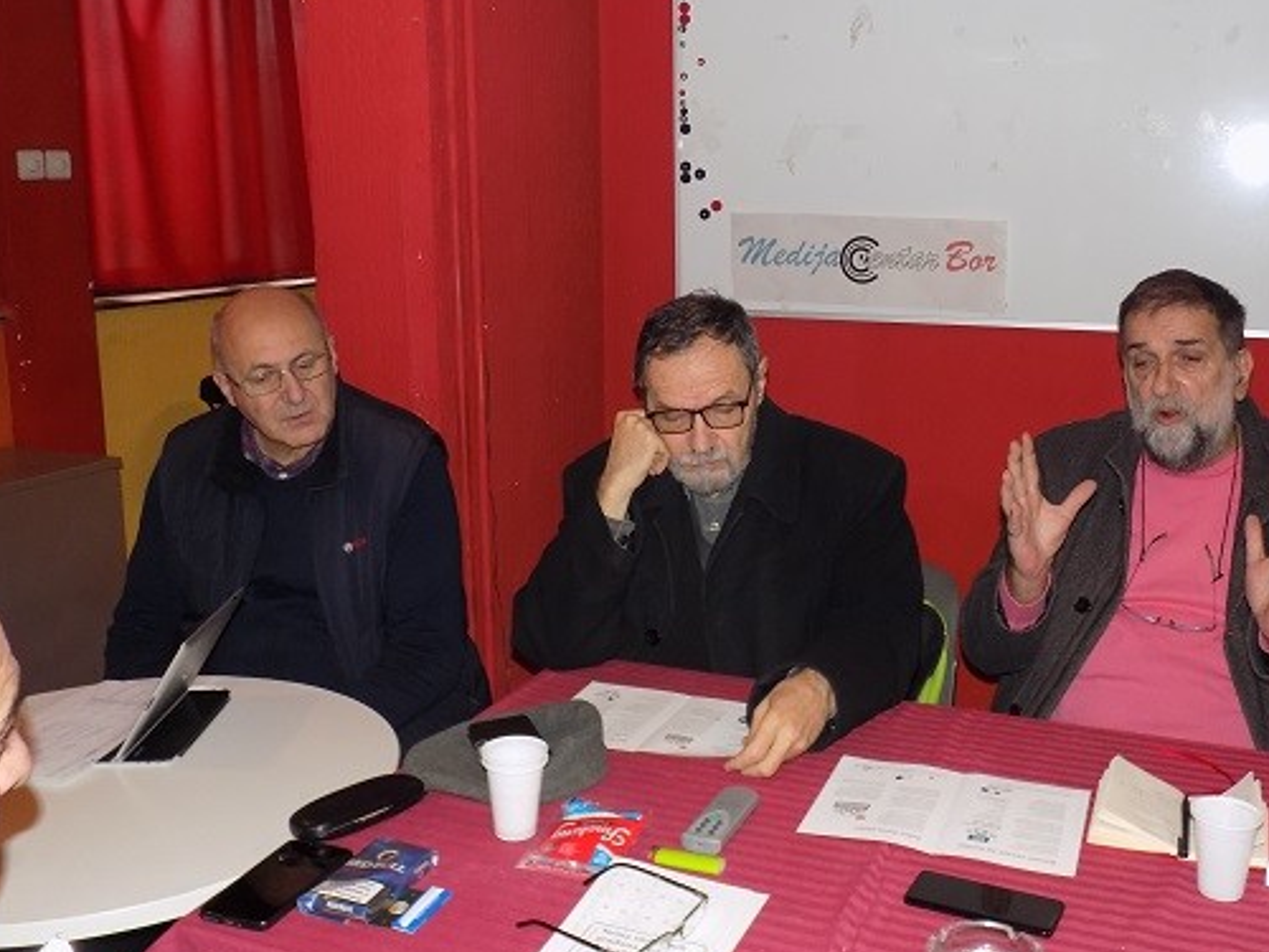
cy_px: 421
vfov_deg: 39.6
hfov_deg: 51.2
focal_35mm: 36
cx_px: 733
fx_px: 1320
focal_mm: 5.3
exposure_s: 1/30
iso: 200
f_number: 3.3
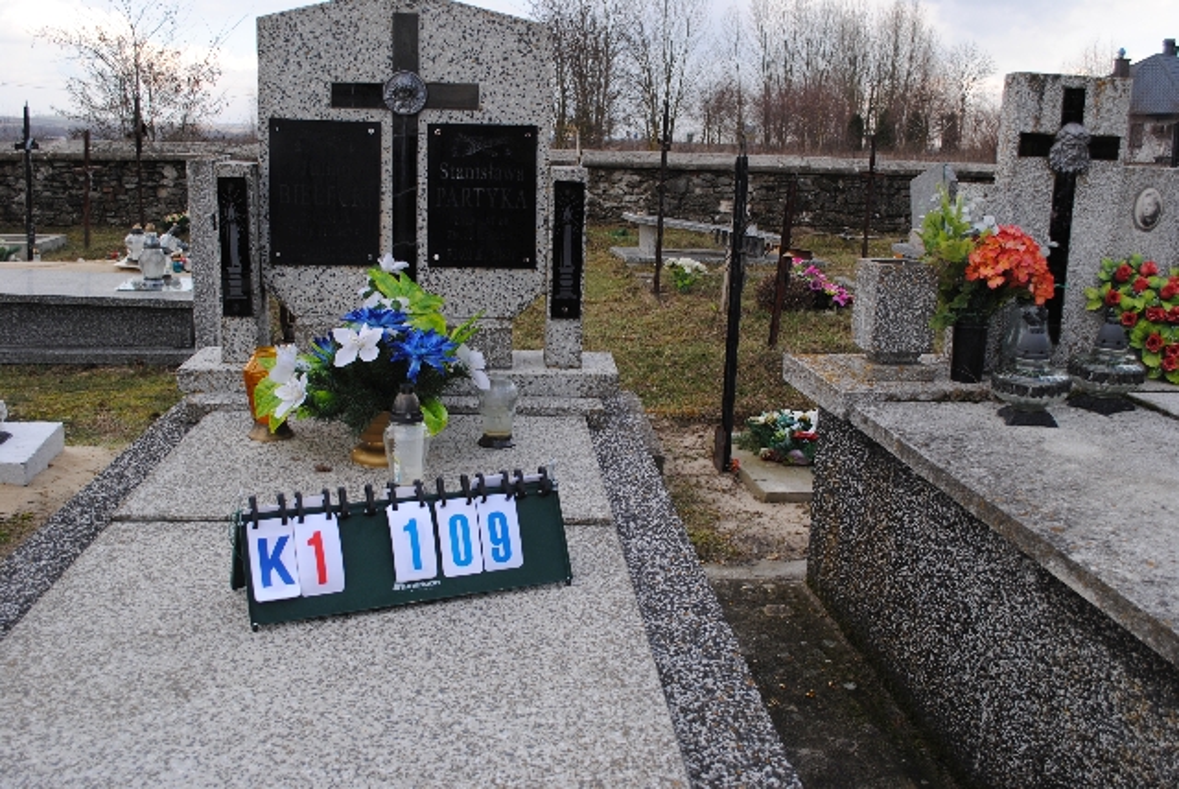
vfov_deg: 36.9
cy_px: 394
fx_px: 1180
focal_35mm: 36
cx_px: 590
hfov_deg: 53.1
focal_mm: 24
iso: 100
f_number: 5.6
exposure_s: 1/125
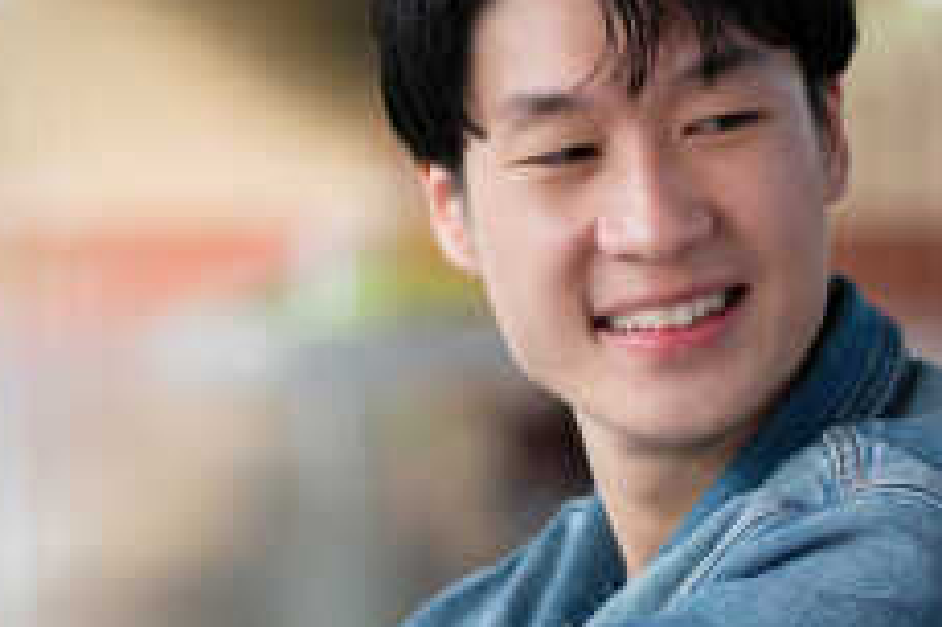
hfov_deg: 9.3
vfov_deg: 6.2
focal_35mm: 222
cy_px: 359
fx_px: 5805
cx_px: 545
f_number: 1.6
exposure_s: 1/950
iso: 125
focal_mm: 50
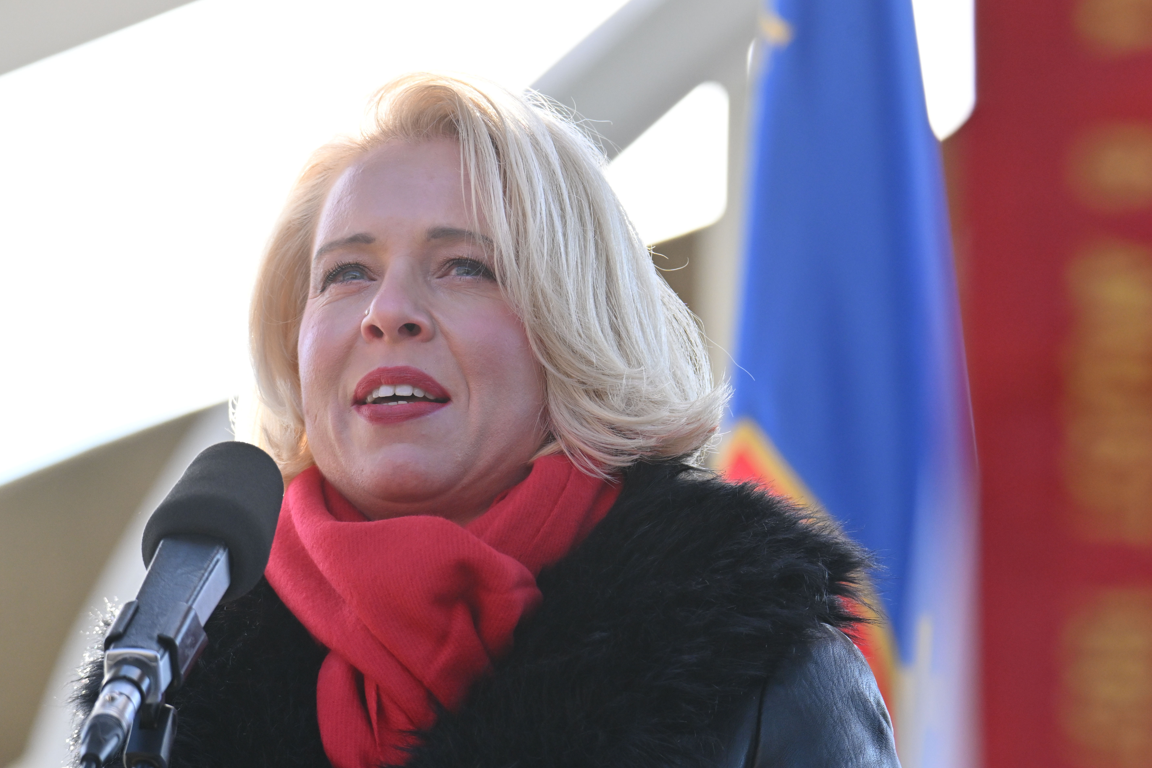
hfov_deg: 4.2
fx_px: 15775
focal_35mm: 493
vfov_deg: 2.8
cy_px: 502
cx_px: 720
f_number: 7.1
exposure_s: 1/500
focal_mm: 340
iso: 1000
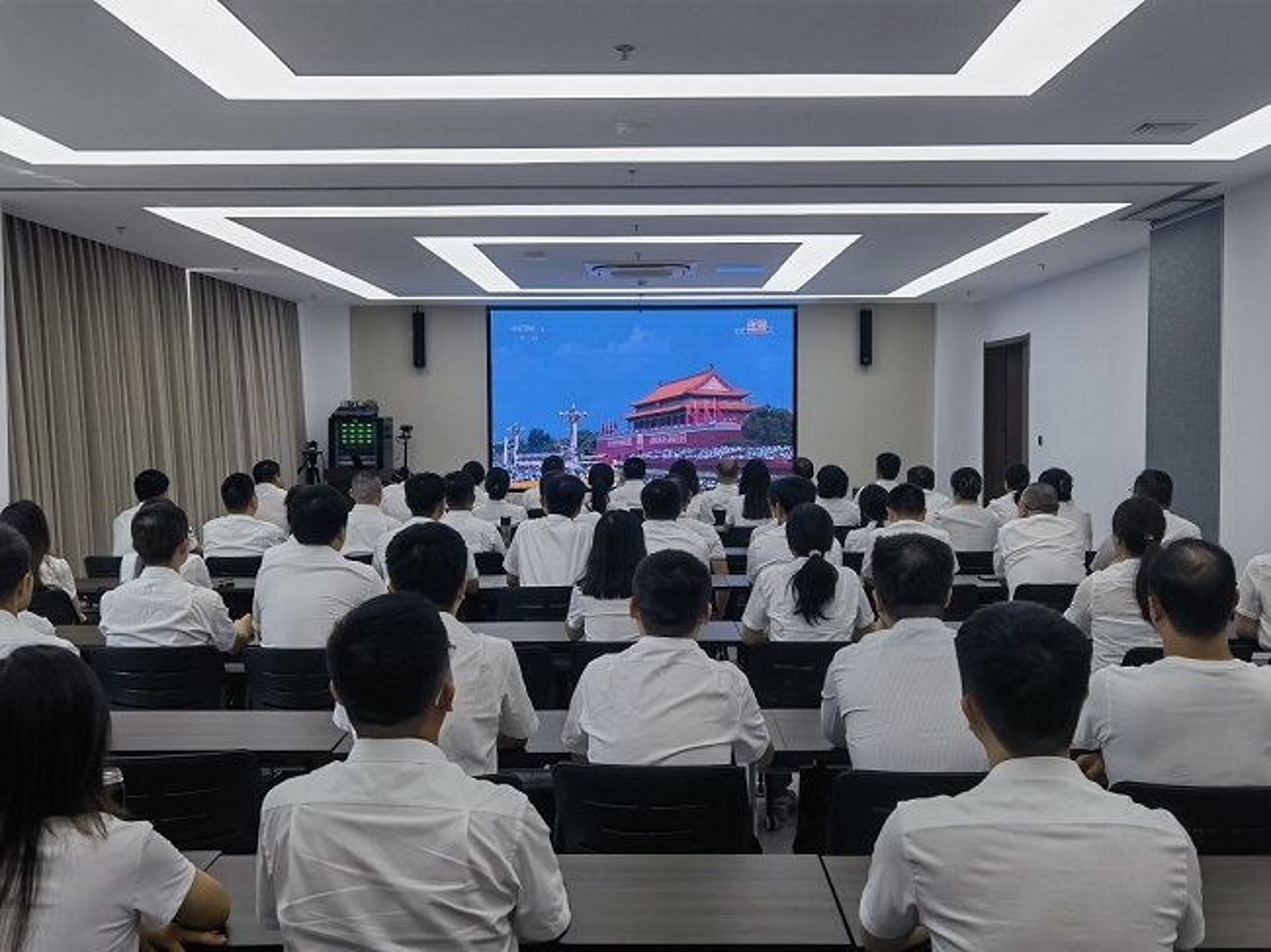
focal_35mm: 36
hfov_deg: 51.4
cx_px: 636
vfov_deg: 39.6
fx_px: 1321
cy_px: 476
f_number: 1.9
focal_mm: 6.67
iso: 50
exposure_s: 1/288
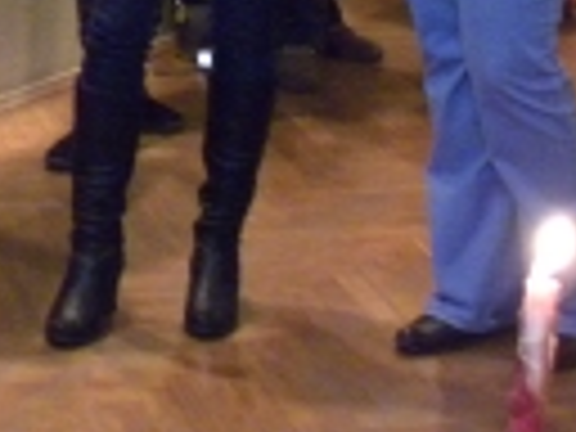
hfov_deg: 13.3
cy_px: -295
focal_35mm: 144
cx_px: -126
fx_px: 2396
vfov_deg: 9.9
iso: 580
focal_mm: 6.6
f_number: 3.2
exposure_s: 1/9.5
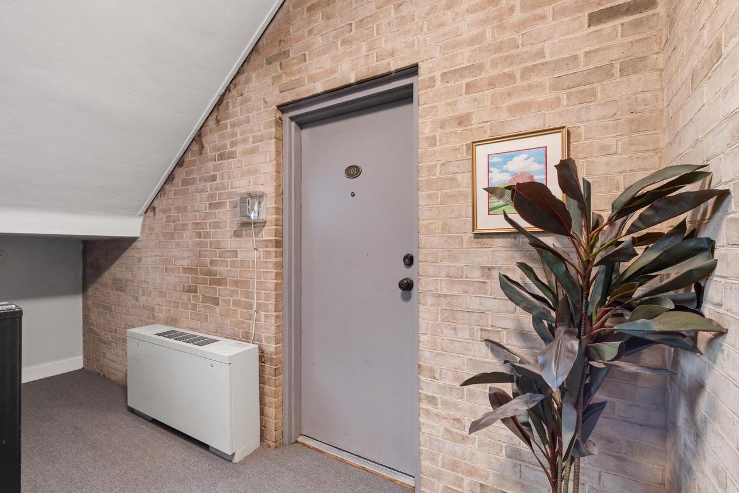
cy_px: 267
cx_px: 331
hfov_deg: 96.4
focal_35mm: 16
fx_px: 328
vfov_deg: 73.6
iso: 320
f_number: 10
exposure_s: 2
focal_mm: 14
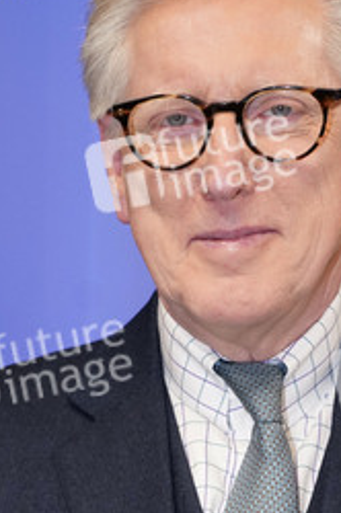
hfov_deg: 18.8
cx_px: 251
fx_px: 1026
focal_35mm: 72
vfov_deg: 28.1
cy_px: 267
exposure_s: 1/160
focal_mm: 45
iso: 2000
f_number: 5.6
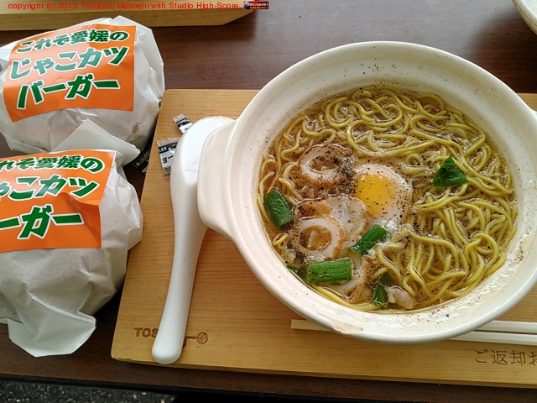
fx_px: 465
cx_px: 268
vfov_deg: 46.8
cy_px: 202
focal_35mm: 30
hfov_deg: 60.0
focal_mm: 4
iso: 100
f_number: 2.4
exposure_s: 1/169
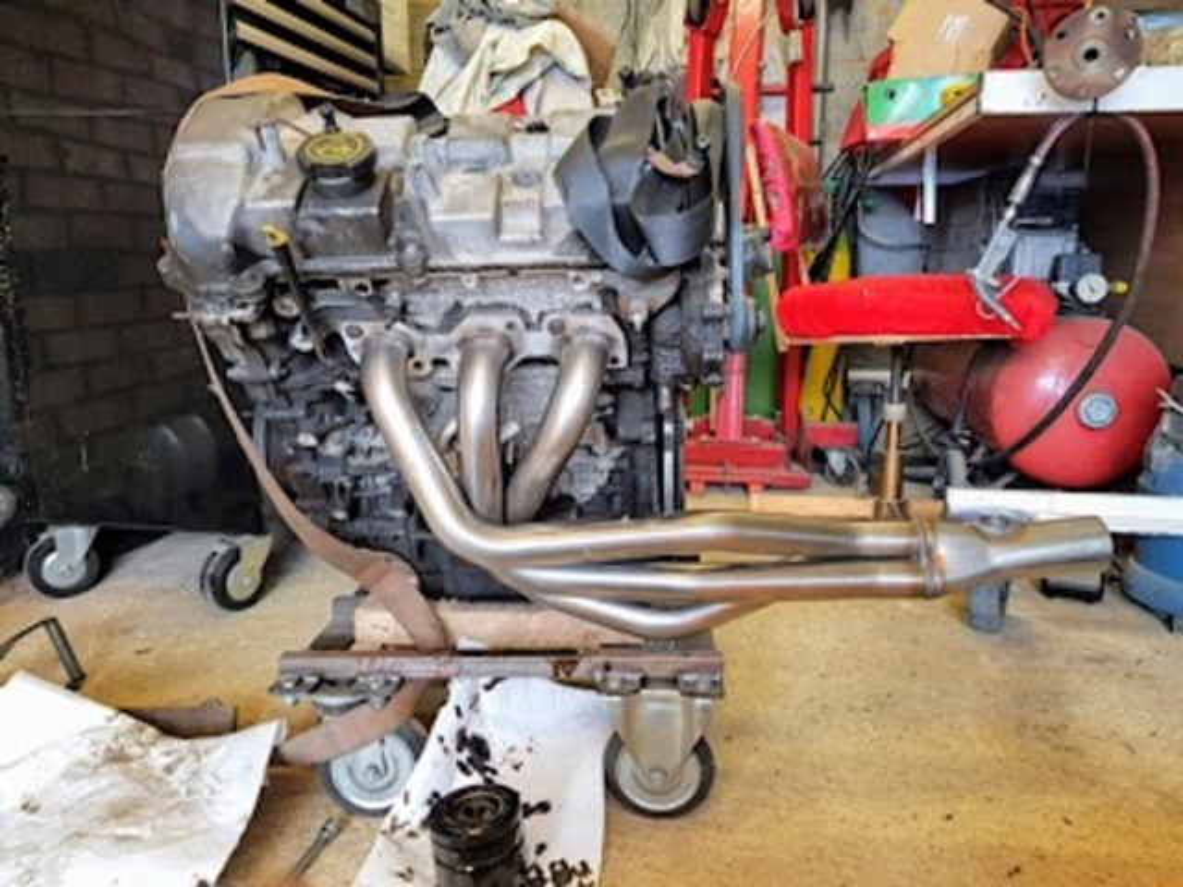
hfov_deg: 67.3
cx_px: 592
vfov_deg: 53.1
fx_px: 889
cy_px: 444
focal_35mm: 26
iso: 160
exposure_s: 1/50
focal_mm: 4.2
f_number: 1.7
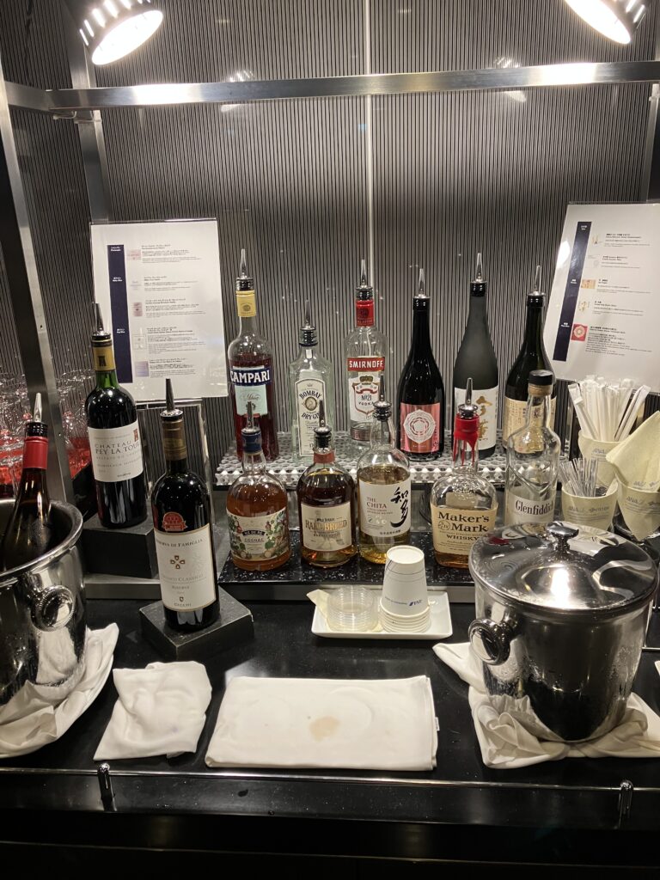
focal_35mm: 28
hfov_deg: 49.7
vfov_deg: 63.4
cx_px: 330
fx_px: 712
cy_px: 440
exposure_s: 1/50
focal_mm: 3.99
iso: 160
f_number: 1.8
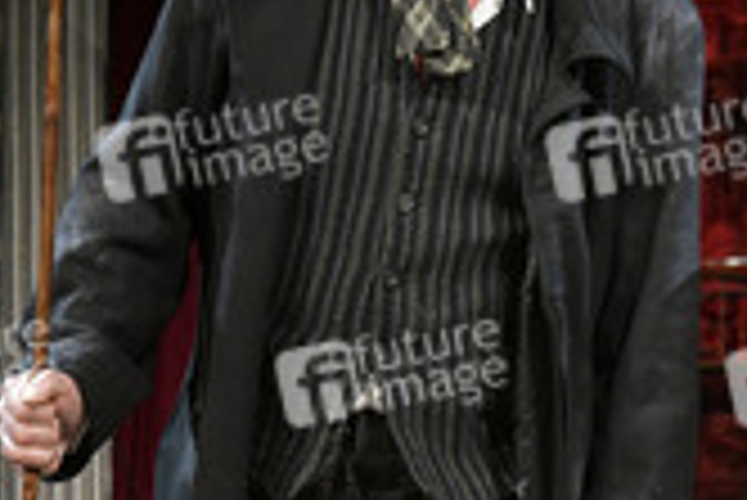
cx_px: 722
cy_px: 261
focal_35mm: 366
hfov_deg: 5.6
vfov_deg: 3.8
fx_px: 7601
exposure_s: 1/200
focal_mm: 135
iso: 2500
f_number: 5.6
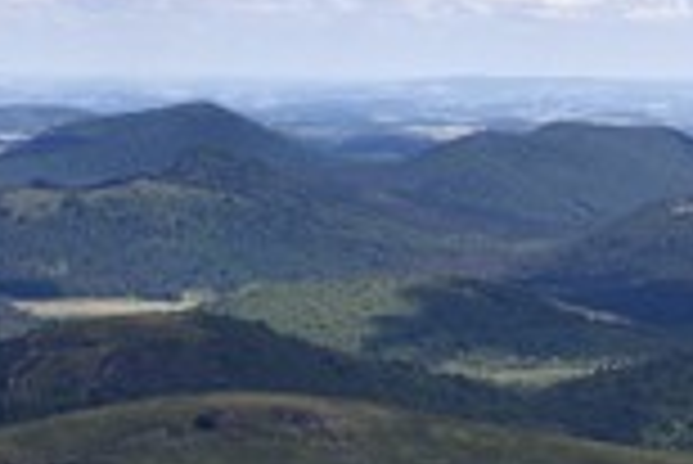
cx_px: 711
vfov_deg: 9.5
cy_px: 613
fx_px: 2736
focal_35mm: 142
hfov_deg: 14.2
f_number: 11
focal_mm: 52
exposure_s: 1/250
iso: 200
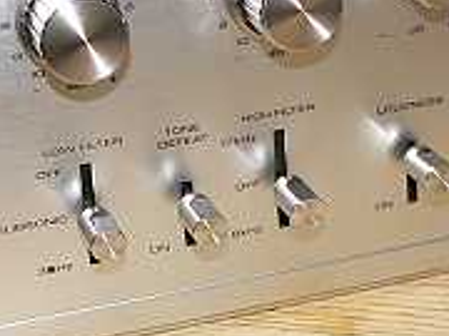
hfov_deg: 15.4
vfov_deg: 11.6
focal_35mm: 128
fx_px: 1660
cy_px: 112
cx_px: 294
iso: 100
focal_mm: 6
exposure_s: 1/60
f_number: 2.8
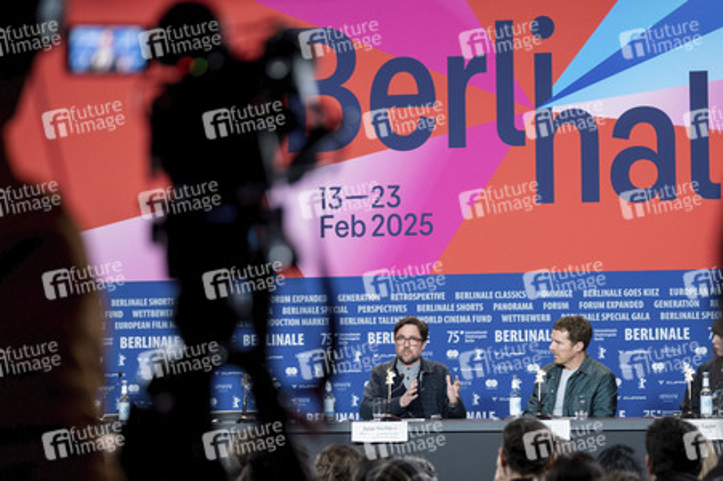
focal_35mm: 116
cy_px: 240
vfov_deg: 11.8
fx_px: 2328
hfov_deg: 17.7
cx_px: 362
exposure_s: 1/150
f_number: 2.8
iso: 1600
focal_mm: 77.3
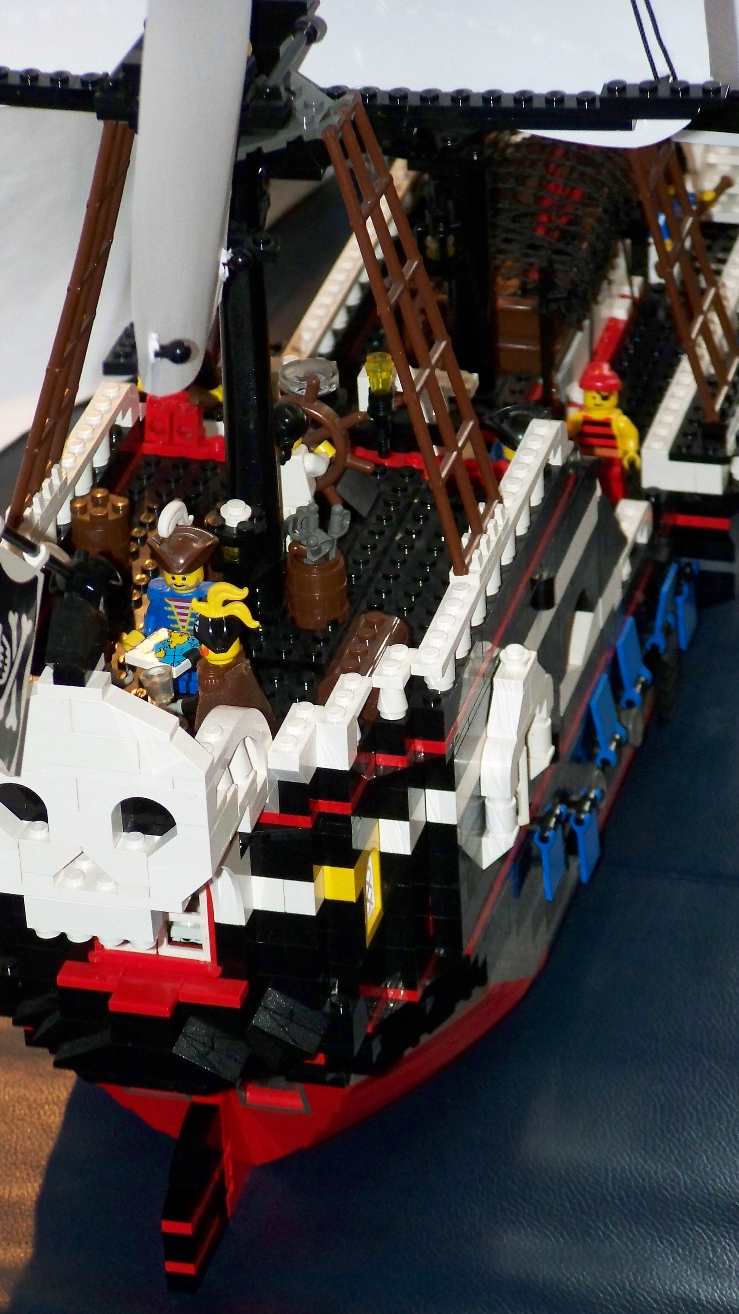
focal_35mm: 160
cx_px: 362
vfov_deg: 13.4
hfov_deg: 7.6
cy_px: 658
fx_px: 5573
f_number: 3.2
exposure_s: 1/50
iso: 250
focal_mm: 24.1
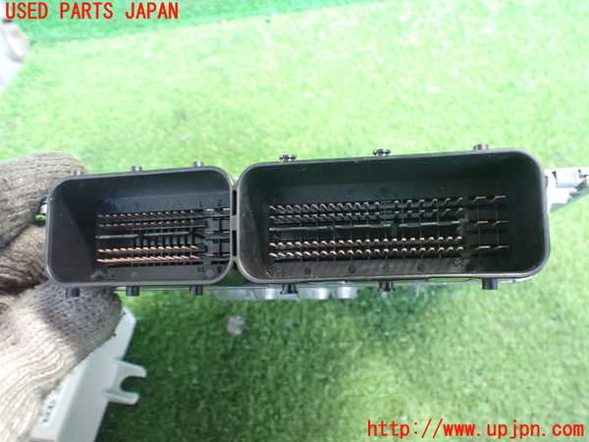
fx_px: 510
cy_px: 221
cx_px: 294
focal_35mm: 30
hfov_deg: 60.0
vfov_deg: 46.8
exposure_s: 1/30
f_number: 2.3
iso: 1600
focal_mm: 5.4
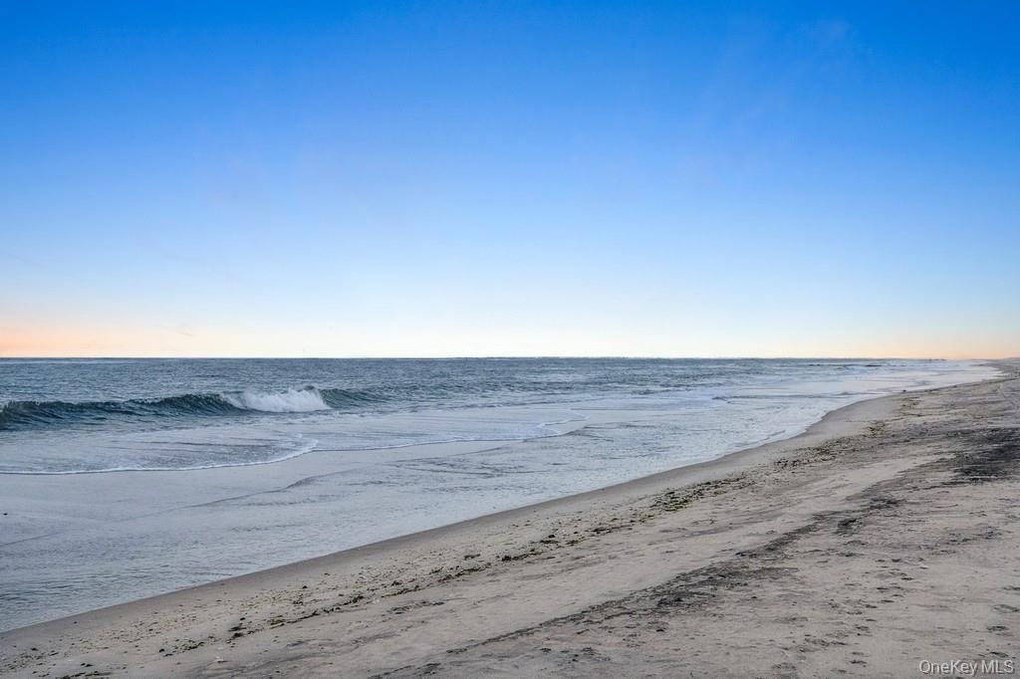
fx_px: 1020
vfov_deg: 36.8
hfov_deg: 53.1
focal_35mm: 36
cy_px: 340
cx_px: 510
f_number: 8
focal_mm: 24
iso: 400
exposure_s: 1/200
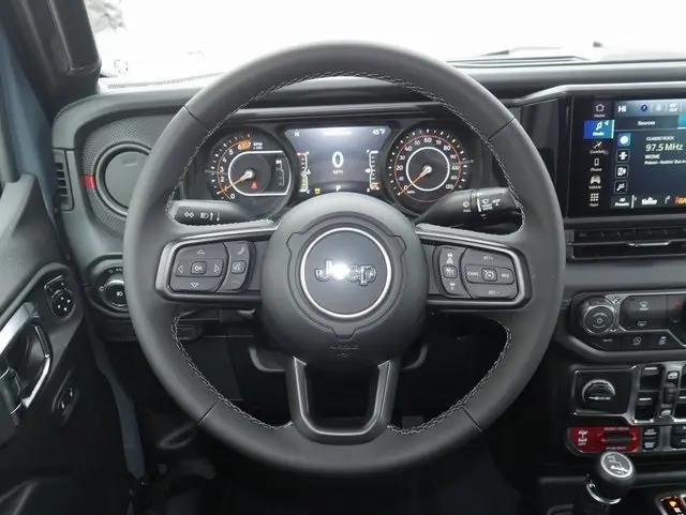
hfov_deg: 53.9
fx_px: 674
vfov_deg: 41.8
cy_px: 258
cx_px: 343
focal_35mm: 34
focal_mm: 17
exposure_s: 1/60
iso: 800
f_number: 5
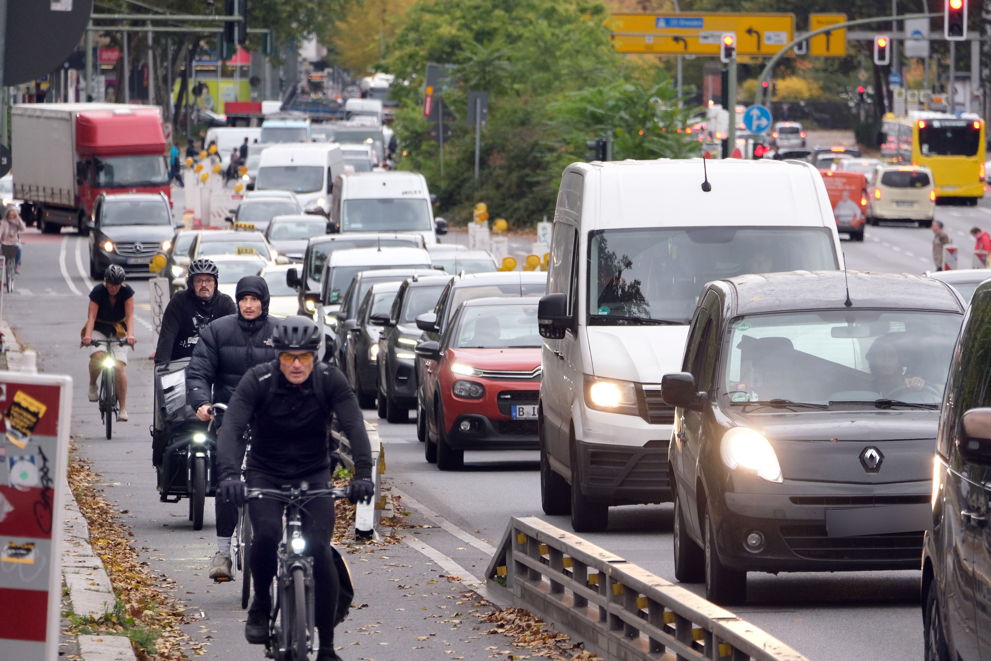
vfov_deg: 4.2
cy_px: 330
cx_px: 496
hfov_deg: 6.3
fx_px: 8946
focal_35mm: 325
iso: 1250
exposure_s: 1/250
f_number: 6.7
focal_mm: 216.9
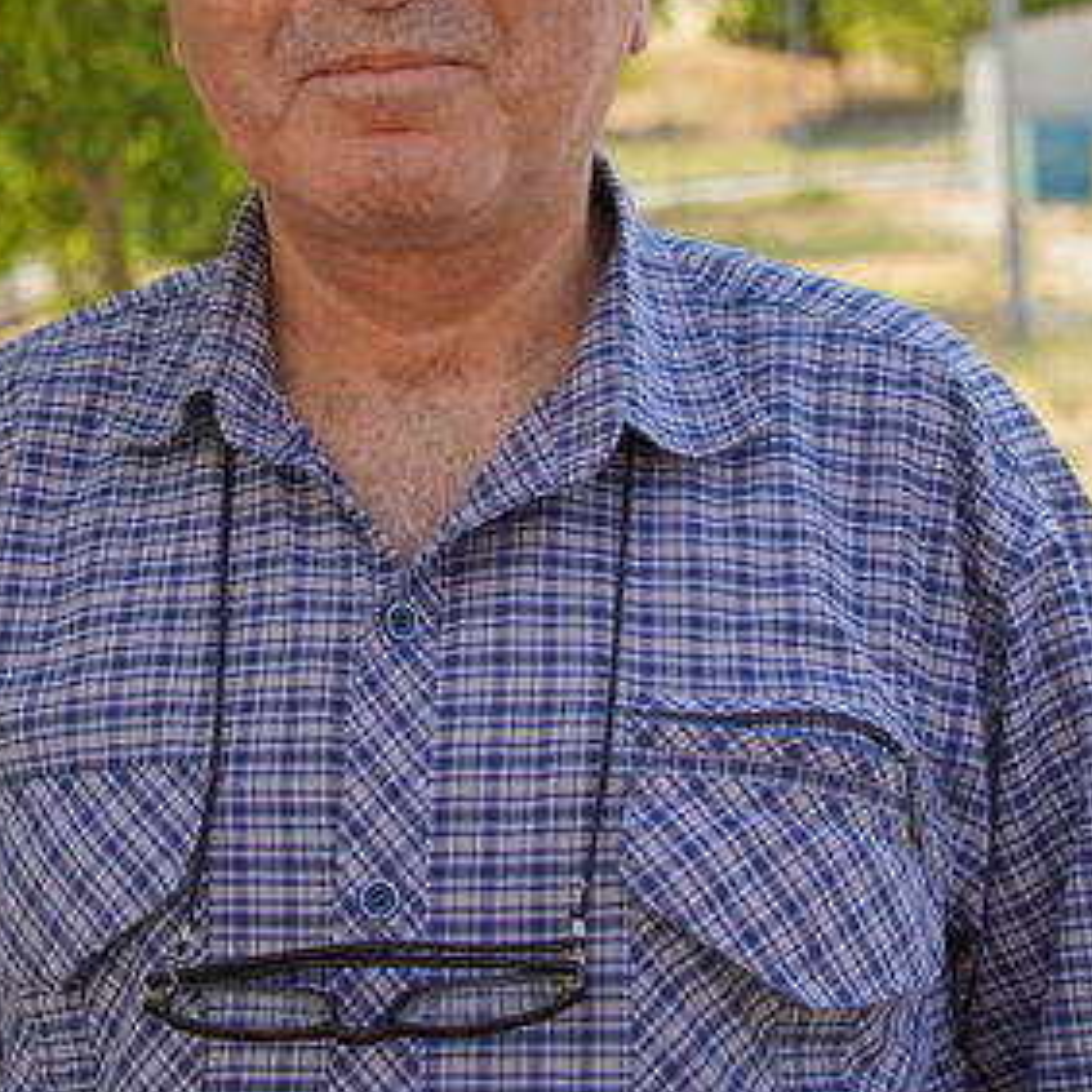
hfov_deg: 21.9
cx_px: 399
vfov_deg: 21.7
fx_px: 2820
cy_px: 267
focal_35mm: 79
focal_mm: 35
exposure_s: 1/400
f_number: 4.5
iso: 100
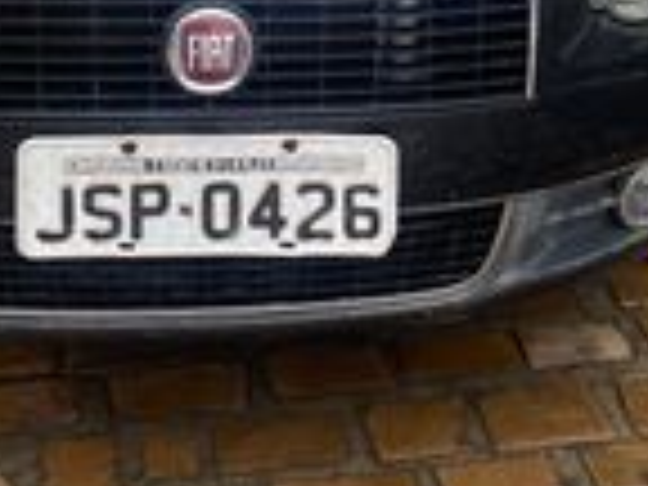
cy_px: -166
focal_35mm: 85
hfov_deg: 23.0
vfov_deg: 16.3
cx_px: 302
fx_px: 1591
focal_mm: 4.25
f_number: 1.8
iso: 100
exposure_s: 1/121
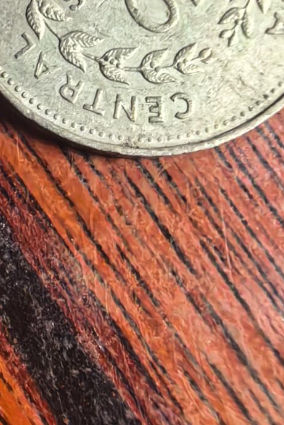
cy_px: -54
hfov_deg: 20.7
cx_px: 65
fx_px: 769
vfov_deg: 27.9
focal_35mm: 65
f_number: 2.2
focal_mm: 1.95
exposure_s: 1/100
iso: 1600
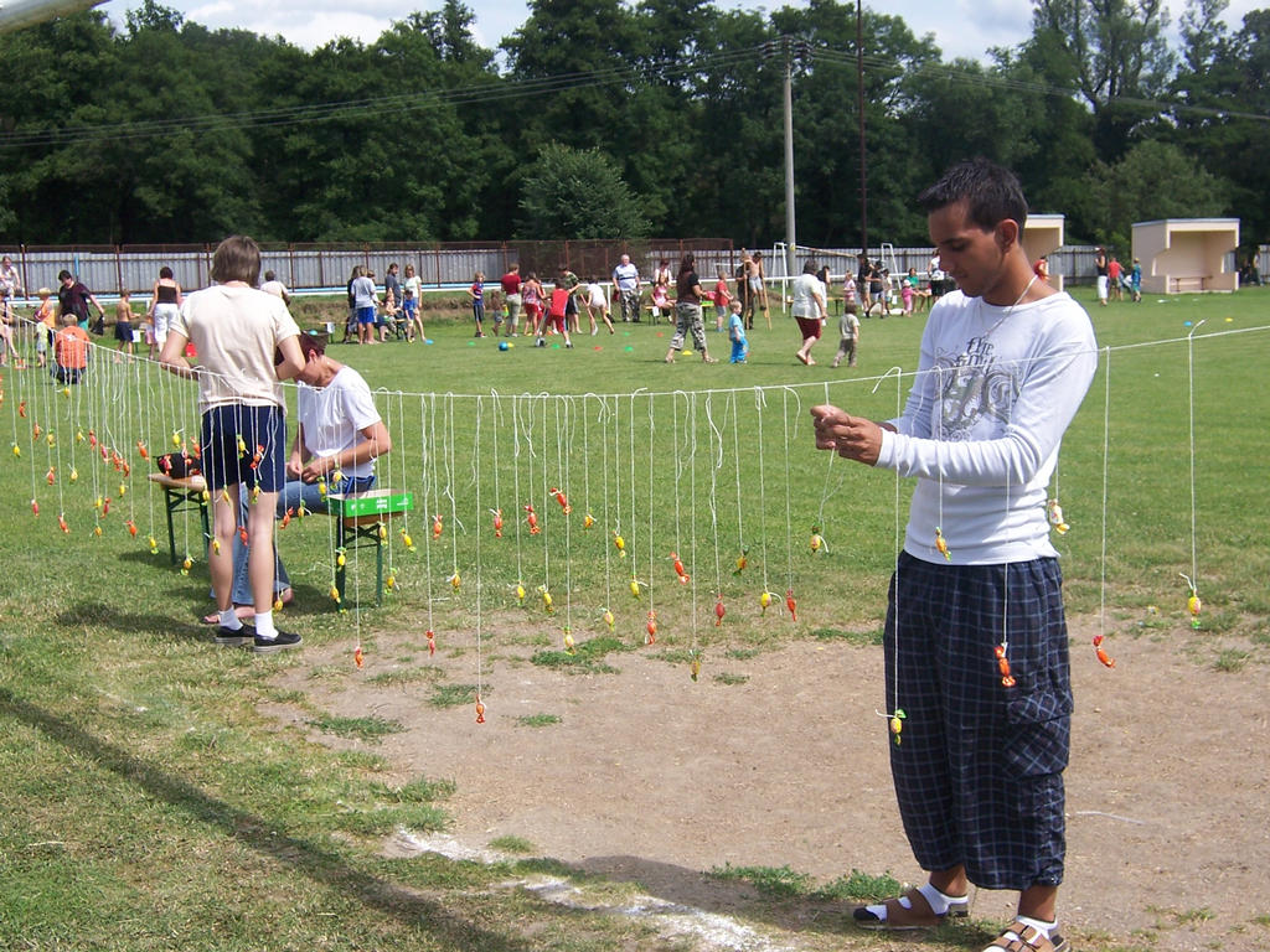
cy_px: 476
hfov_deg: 38.9
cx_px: 635
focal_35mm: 49
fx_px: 1798
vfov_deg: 29.7
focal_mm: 8.2
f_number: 4
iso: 80
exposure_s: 1/750
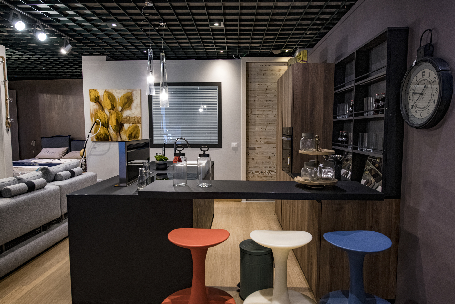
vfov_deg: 57.2
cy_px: 152
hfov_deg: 78.6
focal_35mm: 22
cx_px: 228
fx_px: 278
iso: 800
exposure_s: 1/13
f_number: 7.1
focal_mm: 22
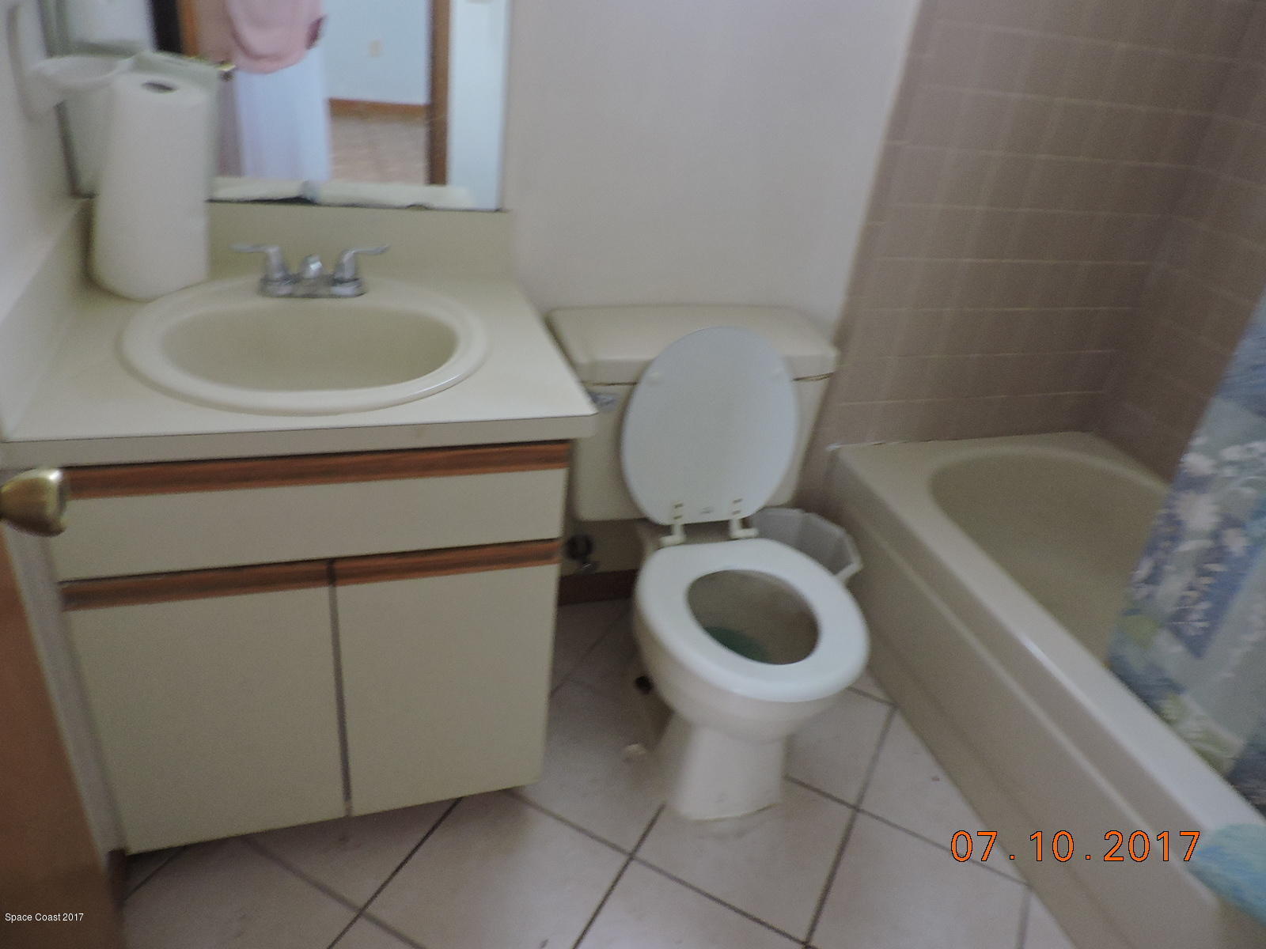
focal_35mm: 24
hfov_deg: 71.6
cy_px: 474
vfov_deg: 56.8
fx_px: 878
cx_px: 633
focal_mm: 4.3
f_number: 3
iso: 400
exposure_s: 1/8
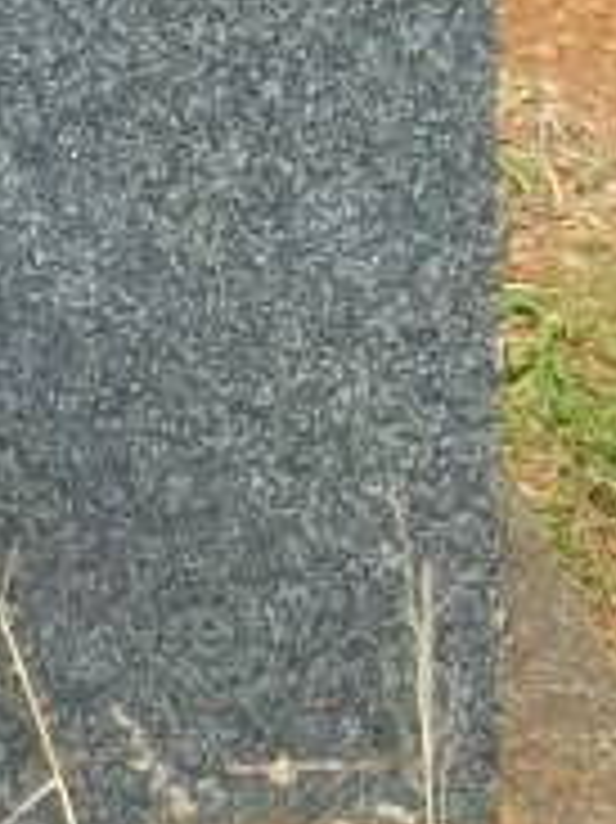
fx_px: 7008
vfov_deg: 6.7
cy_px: 779
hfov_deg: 4.9
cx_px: -989
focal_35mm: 295
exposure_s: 1/400
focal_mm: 7.6
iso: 64
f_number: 5.3
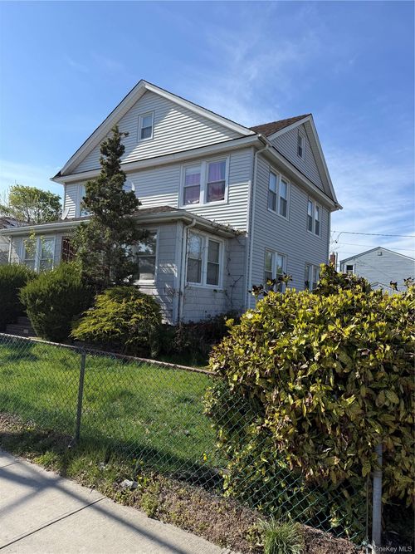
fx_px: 384
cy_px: 277
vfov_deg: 71.6
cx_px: 208
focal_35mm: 24
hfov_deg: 56.8
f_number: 1.78
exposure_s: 1/3279
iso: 80
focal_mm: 6.76
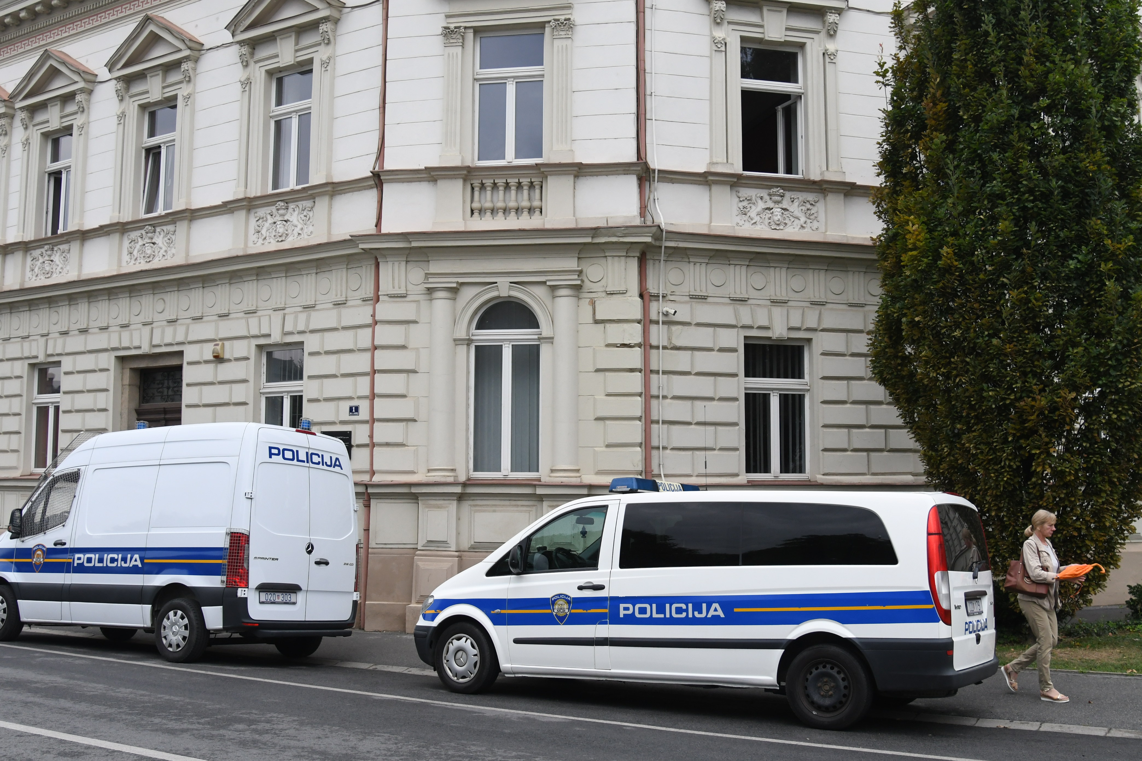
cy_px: 380
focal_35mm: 36
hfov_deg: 53.1
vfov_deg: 36.9
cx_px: 571
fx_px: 1142
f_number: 4
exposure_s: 1/2500
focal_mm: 24
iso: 800
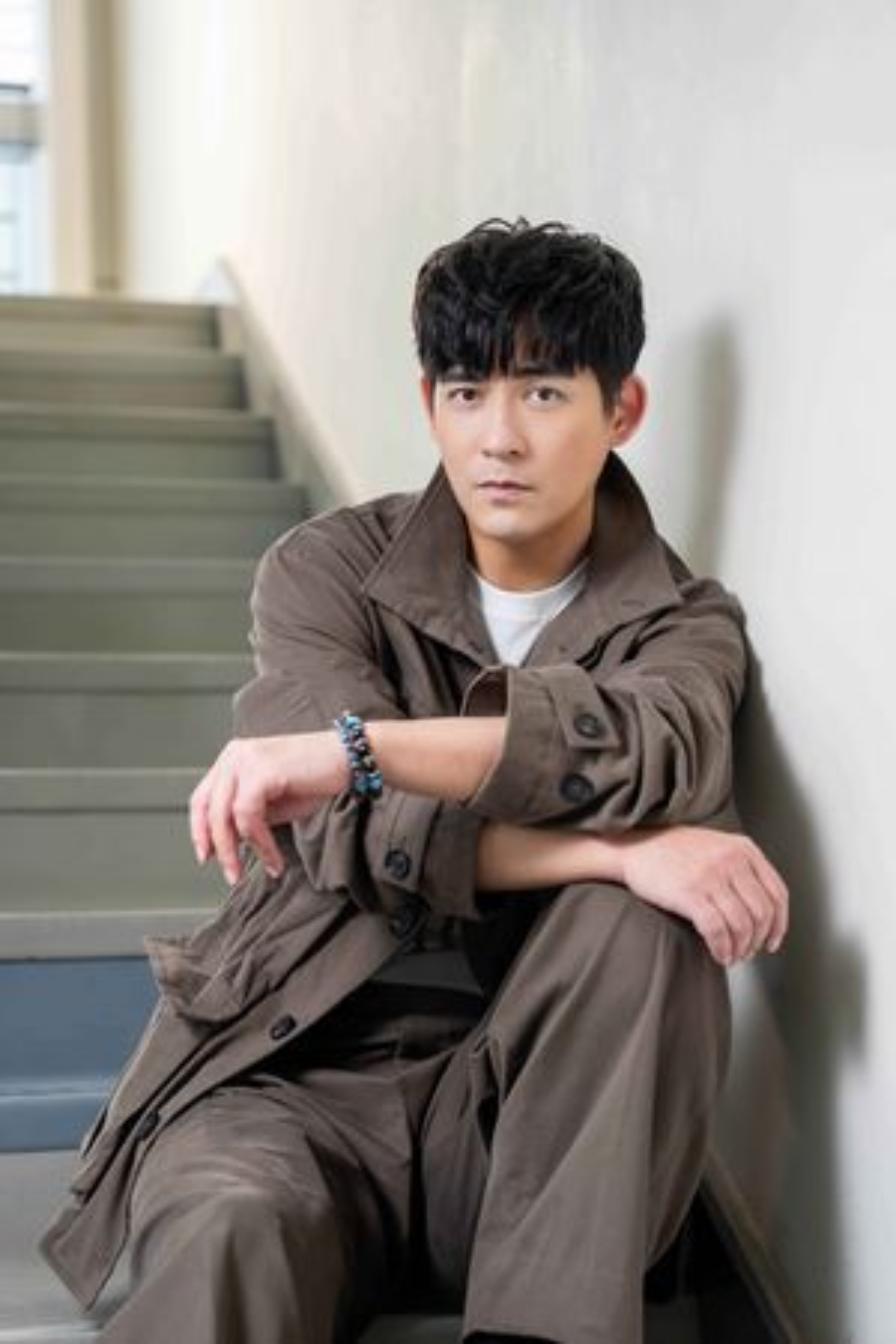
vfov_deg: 30.1
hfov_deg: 20.3
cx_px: 448
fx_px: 2501
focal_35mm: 67
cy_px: 672
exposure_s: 1/400
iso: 80
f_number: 2.8
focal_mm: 67
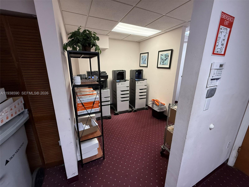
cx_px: 124
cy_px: 94
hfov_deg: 102.1
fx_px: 101
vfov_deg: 85.7
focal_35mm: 14
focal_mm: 2.22
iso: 250
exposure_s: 1/60
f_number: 2.2
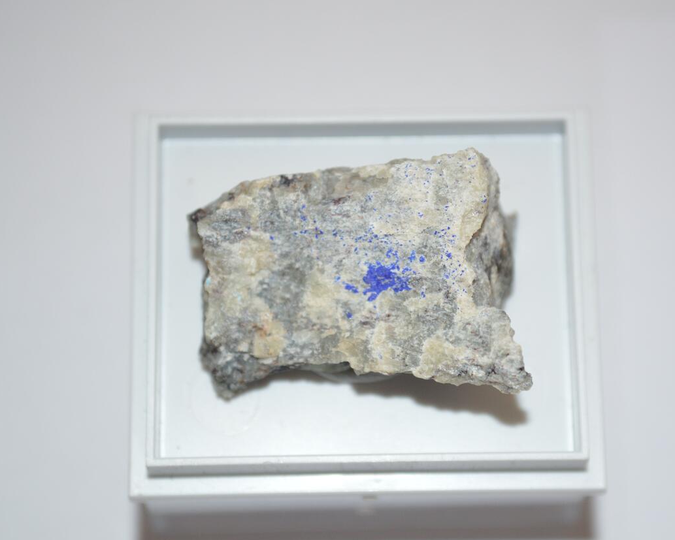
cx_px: 395
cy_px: 271
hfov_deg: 20.4
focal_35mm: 94
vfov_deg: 16.4
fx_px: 1870
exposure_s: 1/60
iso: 720
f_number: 5.6
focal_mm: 55
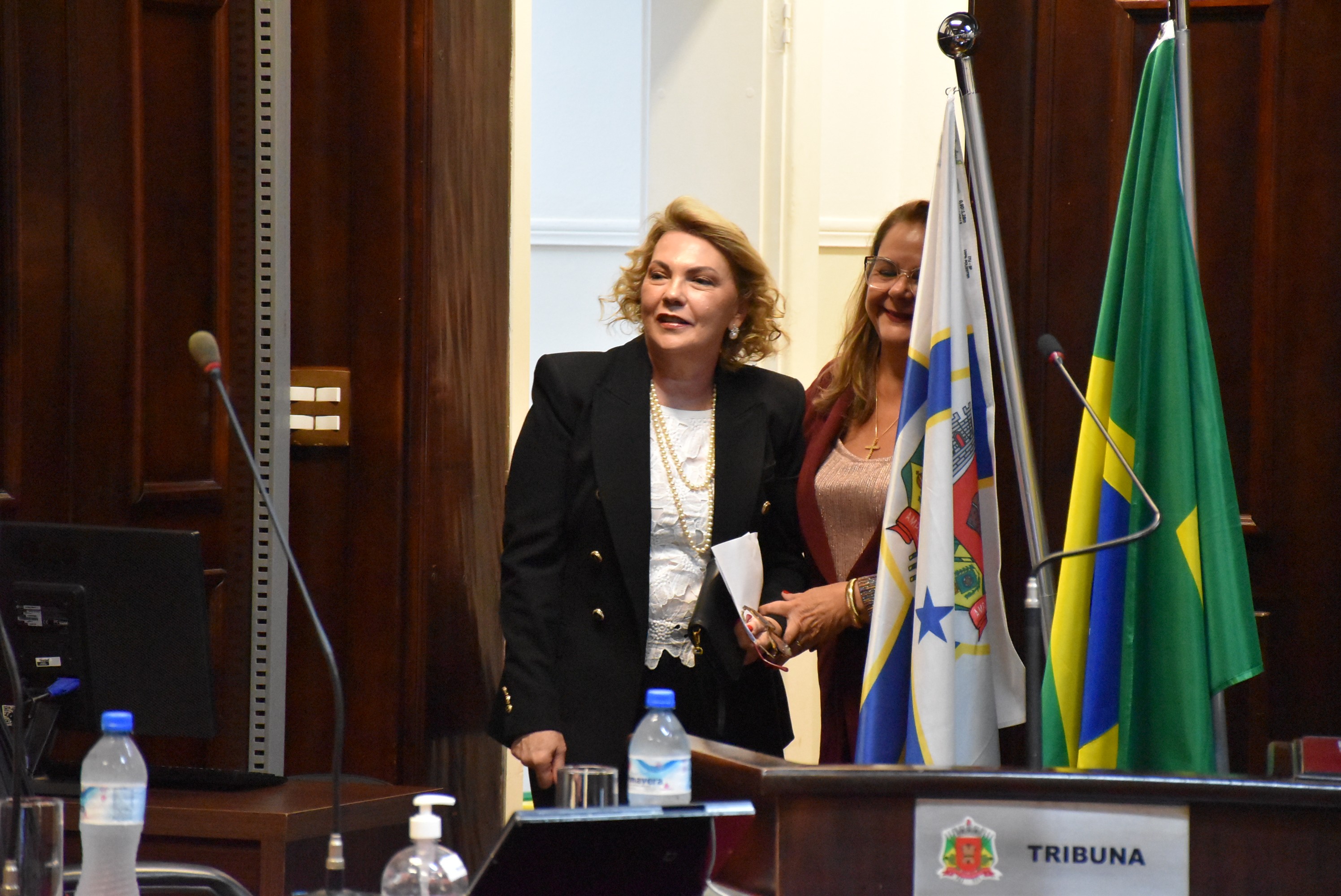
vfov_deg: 8.2
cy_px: 448
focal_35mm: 168
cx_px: 670
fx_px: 6263
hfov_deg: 12.2
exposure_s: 1/125
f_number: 5.6
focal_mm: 112
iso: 8000
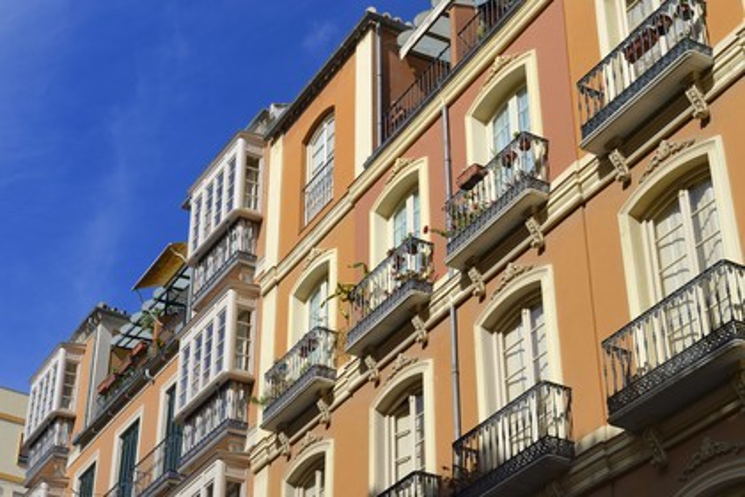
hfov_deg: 28.8
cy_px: 248
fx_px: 1448
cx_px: 372
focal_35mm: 70
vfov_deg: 19.5
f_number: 14
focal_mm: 70
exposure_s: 1/250
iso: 200
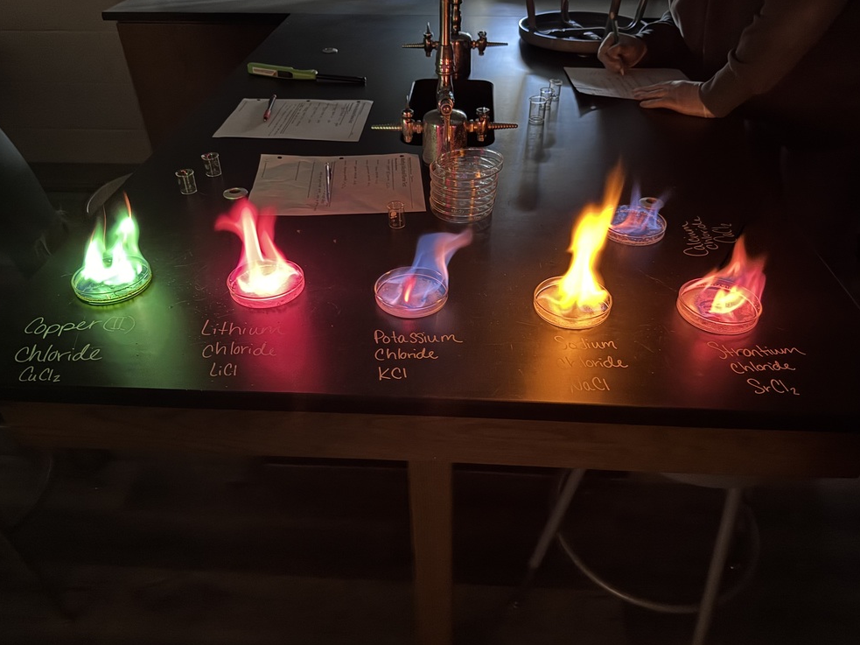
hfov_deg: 69.4
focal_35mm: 25
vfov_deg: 54.9
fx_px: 621
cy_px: 327
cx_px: 438
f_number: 1.78
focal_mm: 6.76
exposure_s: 1/17
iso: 1250
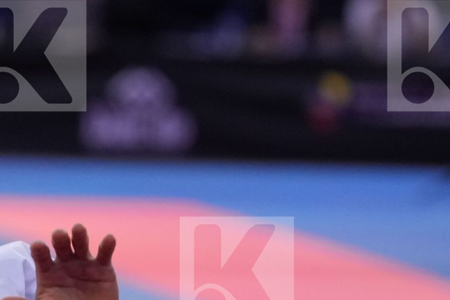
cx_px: 29
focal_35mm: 458
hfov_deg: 4.5
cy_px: 272
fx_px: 5725
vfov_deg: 3.0
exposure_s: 1/1000
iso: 2000
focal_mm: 125
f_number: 2.8
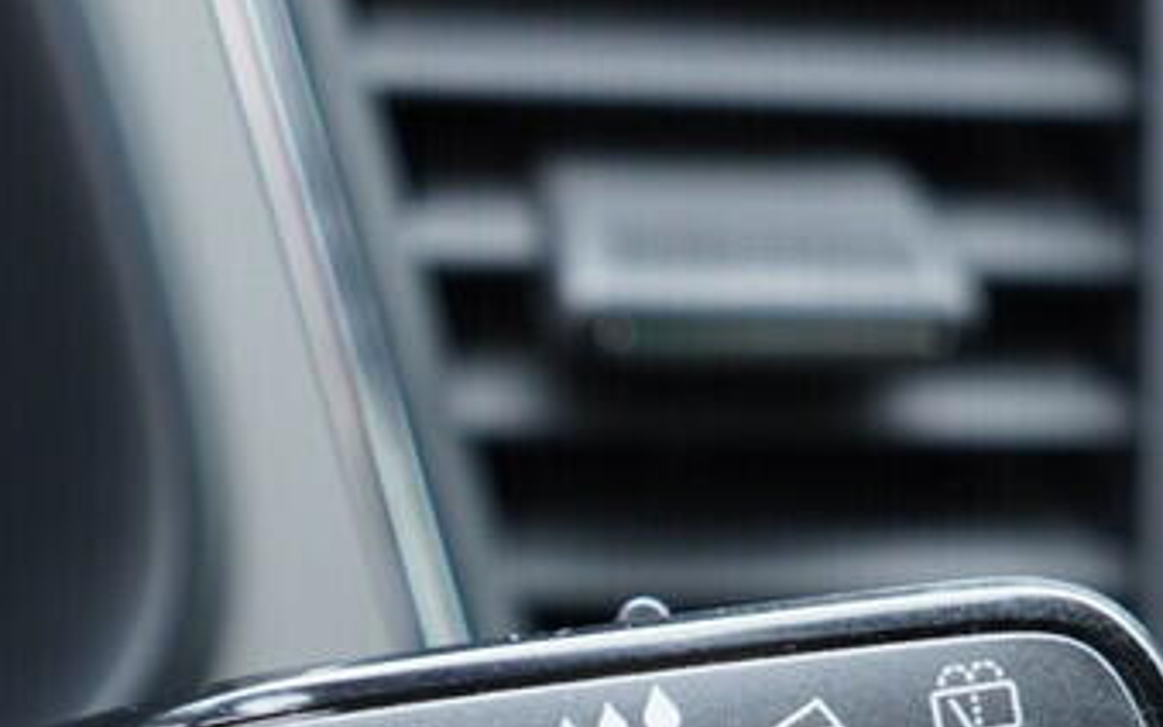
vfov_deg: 11.3
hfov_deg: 18.6
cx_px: 192
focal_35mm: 111
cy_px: 1078
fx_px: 3519
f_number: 2.8
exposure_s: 1/40
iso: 400
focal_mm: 24
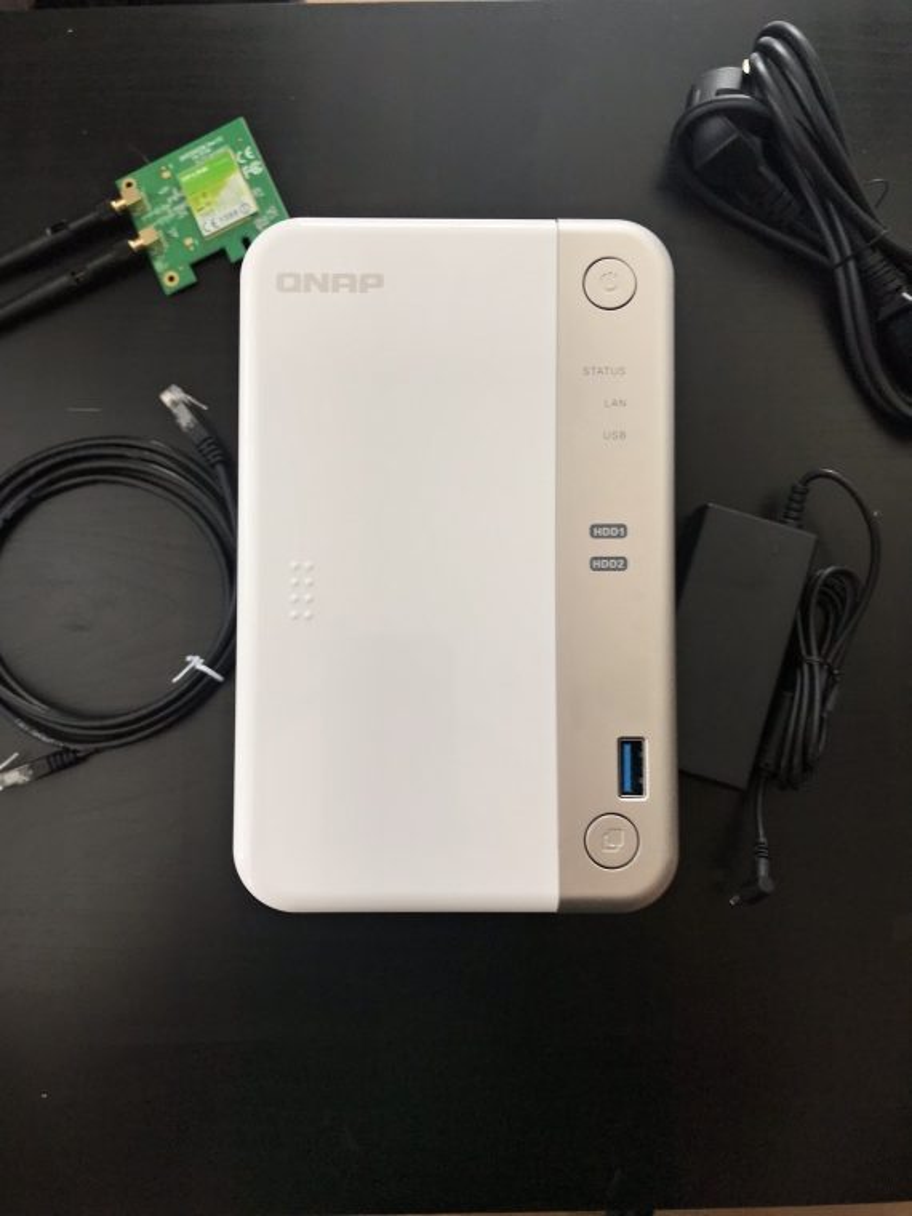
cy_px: 608
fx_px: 984
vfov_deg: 63.4
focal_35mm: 28
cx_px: 456
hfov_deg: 49.7
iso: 25
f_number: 1.8
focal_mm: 3.99
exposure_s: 1/50
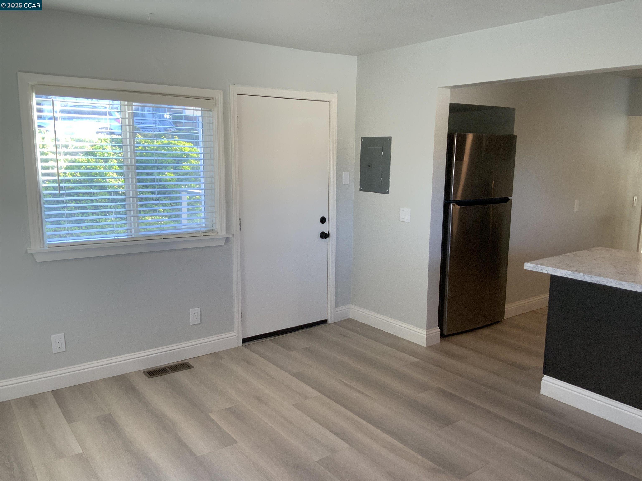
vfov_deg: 48.2
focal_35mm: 29
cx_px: 321
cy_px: 240
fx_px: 538
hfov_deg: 61.7
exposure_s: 1/120
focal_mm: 3
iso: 64
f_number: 1.8
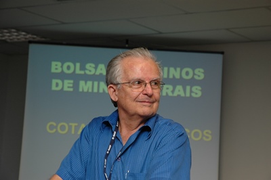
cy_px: 90
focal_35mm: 105
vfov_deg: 13.0
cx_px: 136
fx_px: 790
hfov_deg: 19.5
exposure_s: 1/40
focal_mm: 70
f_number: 6.3
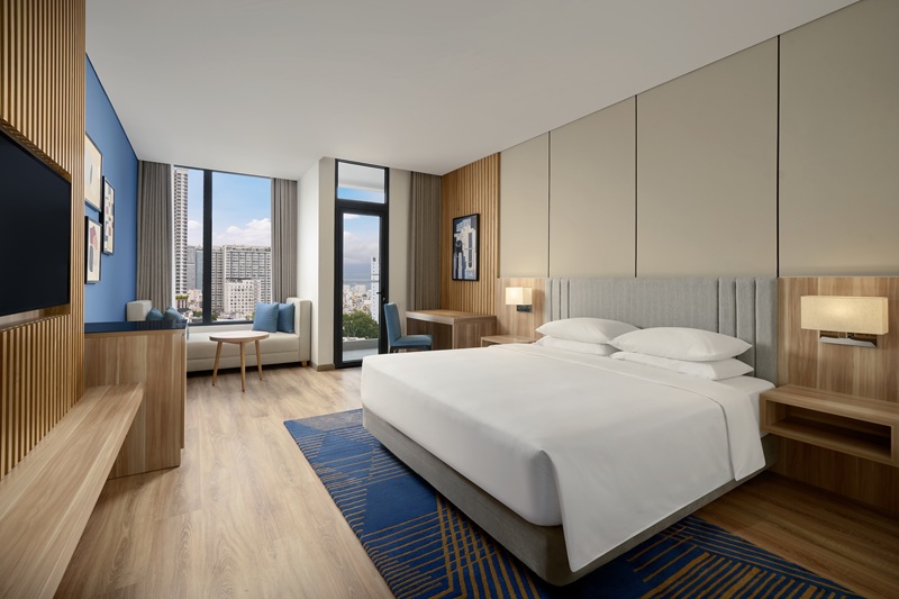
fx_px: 350
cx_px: 450
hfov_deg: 104.3
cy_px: 300
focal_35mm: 14
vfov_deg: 81.2
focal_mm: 14
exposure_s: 1/15
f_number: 9
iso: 400
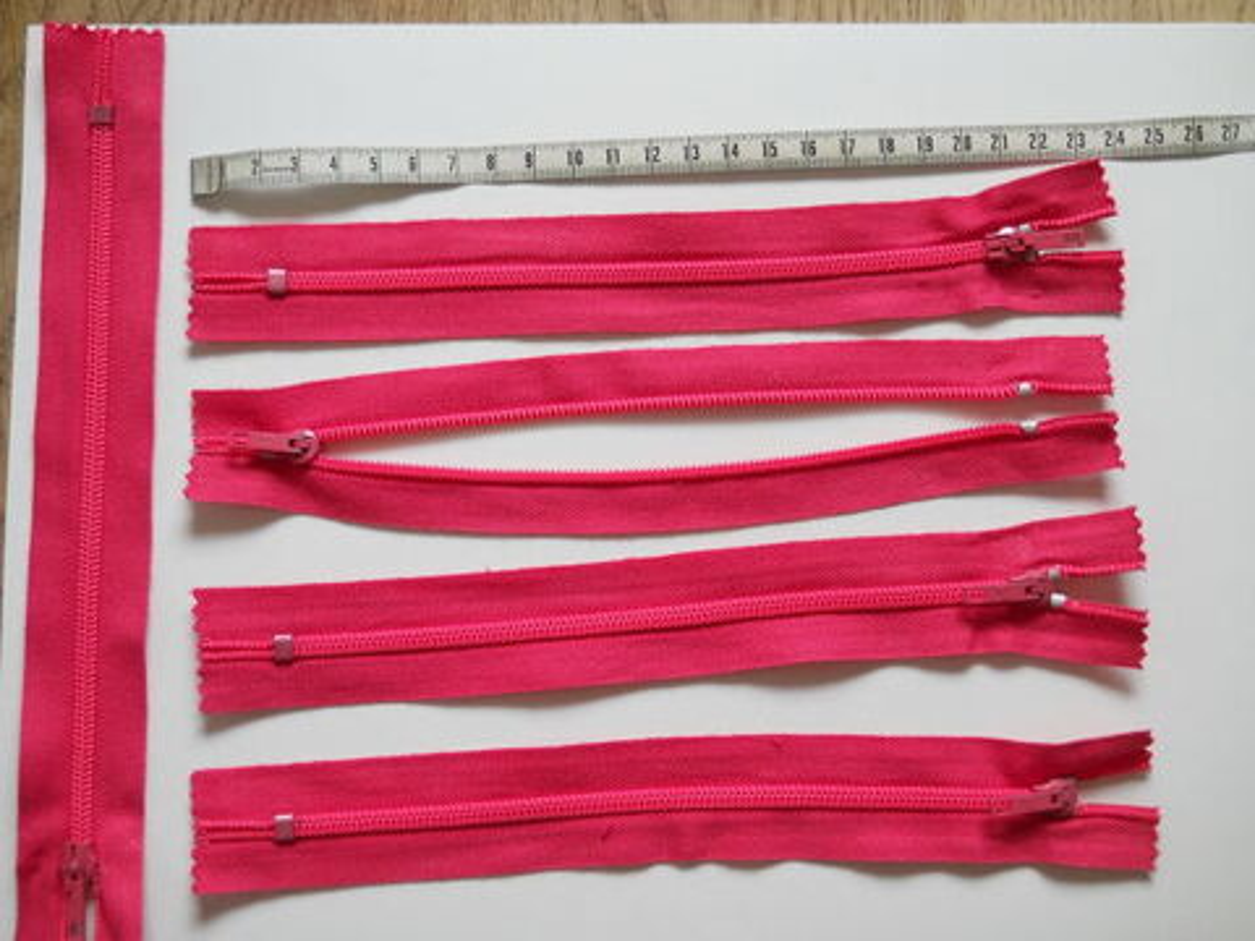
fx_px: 1486
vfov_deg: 35.1
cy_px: 470
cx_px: 628
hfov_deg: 45.8
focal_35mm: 41
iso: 100
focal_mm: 6.72
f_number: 3.1
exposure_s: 1/30
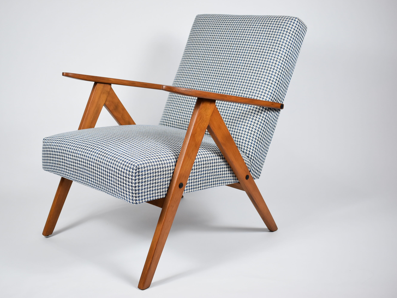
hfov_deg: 38.8
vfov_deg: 29.7
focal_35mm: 49
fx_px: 562
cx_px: 174
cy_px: 149
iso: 800
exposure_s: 1/125
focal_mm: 30
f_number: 4.5
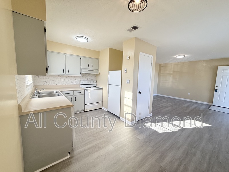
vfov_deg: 85.7
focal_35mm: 14
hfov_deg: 102.1
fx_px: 93
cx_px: 114
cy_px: 86
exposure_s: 1/123
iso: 64
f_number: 2.2
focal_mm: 2.22
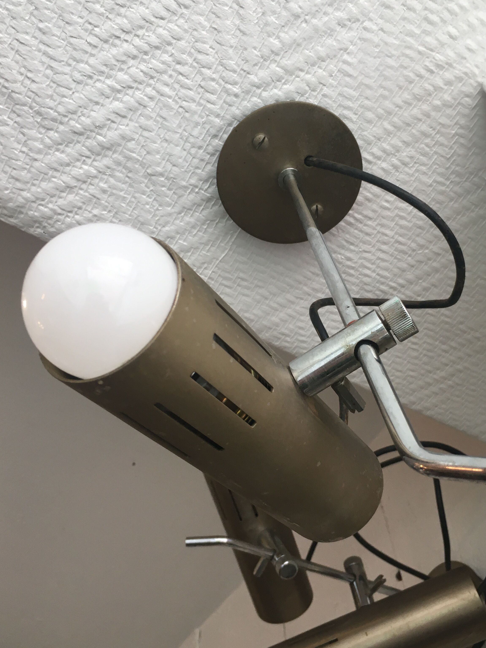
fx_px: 711
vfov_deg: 49.0
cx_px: 292
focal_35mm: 38
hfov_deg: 37.6
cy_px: 342
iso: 25
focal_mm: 4.15
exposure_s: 1/33
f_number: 2.2
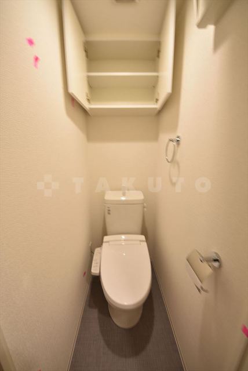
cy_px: 186
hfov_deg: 90.1
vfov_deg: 112.6
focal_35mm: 12
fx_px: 124
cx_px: 124
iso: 100
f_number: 4.5
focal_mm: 8
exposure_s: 1/5
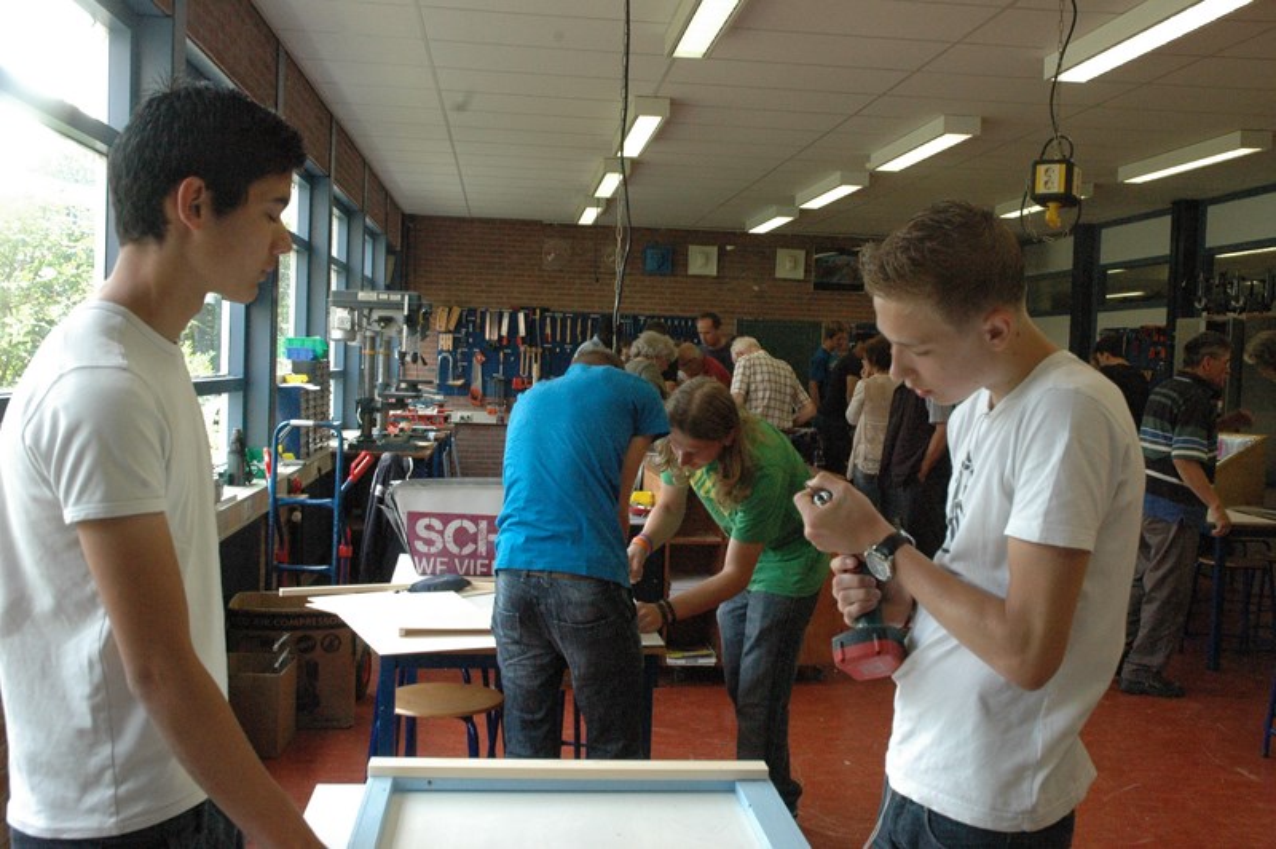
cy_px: 424
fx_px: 1328
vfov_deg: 35.4
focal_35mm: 38
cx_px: 638
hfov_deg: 51.3
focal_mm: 25
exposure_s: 1/80
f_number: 10
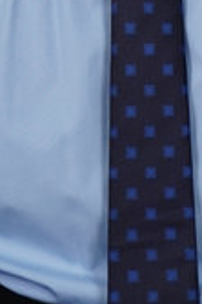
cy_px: -273
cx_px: 129
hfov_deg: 4.6
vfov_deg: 6.8
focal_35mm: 296
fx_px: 2499
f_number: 6.3
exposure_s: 1/160
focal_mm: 43
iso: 400
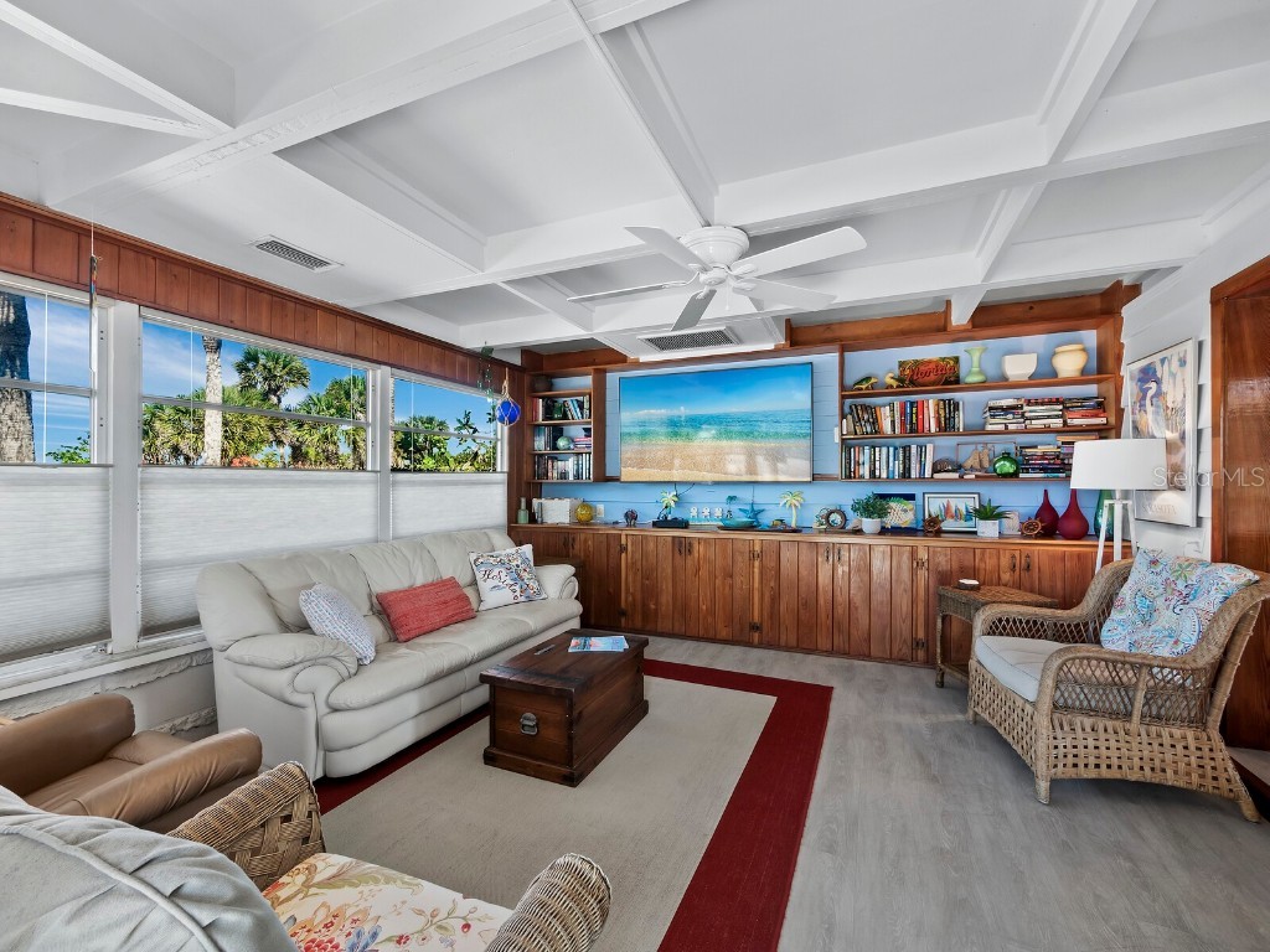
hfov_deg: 102.1
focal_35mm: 14
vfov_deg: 85.7
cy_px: 476
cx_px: 635
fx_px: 514
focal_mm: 7
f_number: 10
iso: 400
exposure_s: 1/5
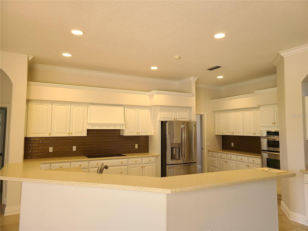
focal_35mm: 26
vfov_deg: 53.1
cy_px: 116
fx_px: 231
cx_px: 154
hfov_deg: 67.3
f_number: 1.8
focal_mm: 5.4
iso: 100
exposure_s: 1/60
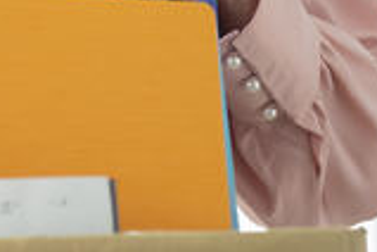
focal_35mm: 343
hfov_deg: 5.9
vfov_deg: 4.0
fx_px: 3592
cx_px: -275
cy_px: -221
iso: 400
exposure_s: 1/250
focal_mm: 85
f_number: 2.8
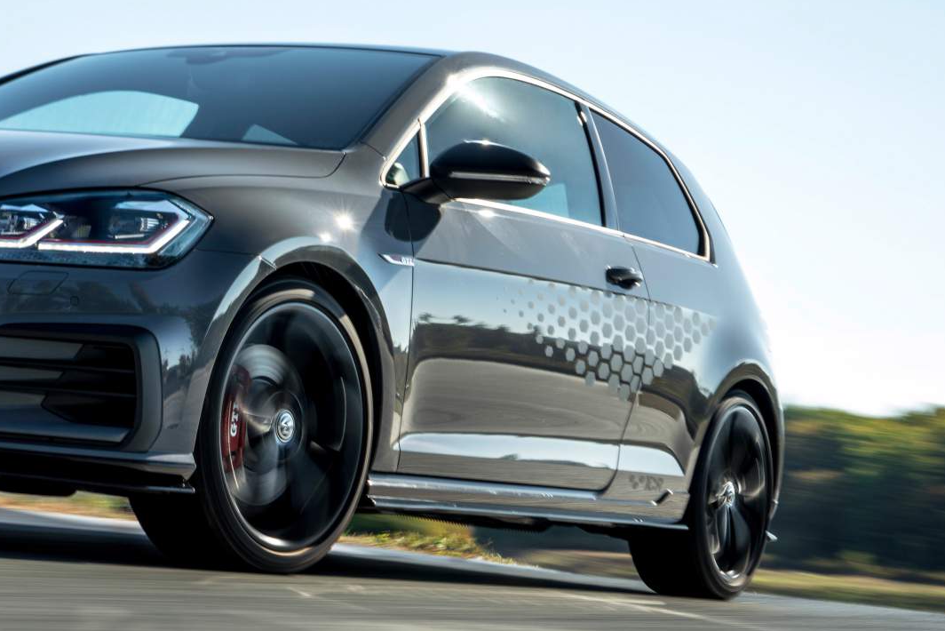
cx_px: 120
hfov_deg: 21.7
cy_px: 323
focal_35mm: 92
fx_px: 2416
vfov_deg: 14.9
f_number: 11
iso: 50
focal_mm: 51
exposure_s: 1/20
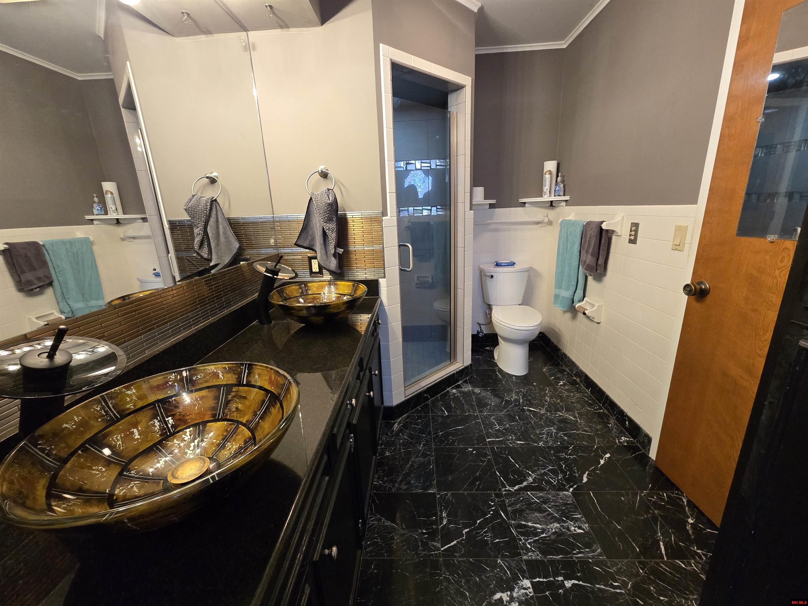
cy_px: 303
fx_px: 303
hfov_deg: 106.2
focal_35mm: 13
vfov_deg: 89.9
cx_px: 404
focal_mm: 2.2
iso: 400
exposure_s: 1/60
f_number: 2.2
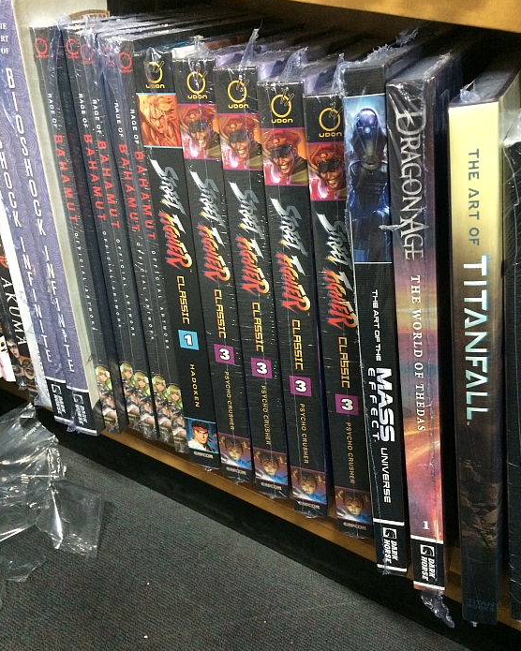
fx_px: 617
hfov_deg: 45.8
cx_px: 262
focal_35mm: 32
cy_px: 348
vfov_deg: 55.6
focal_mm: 4.12
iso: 320
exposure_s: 1/17
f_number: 2.2
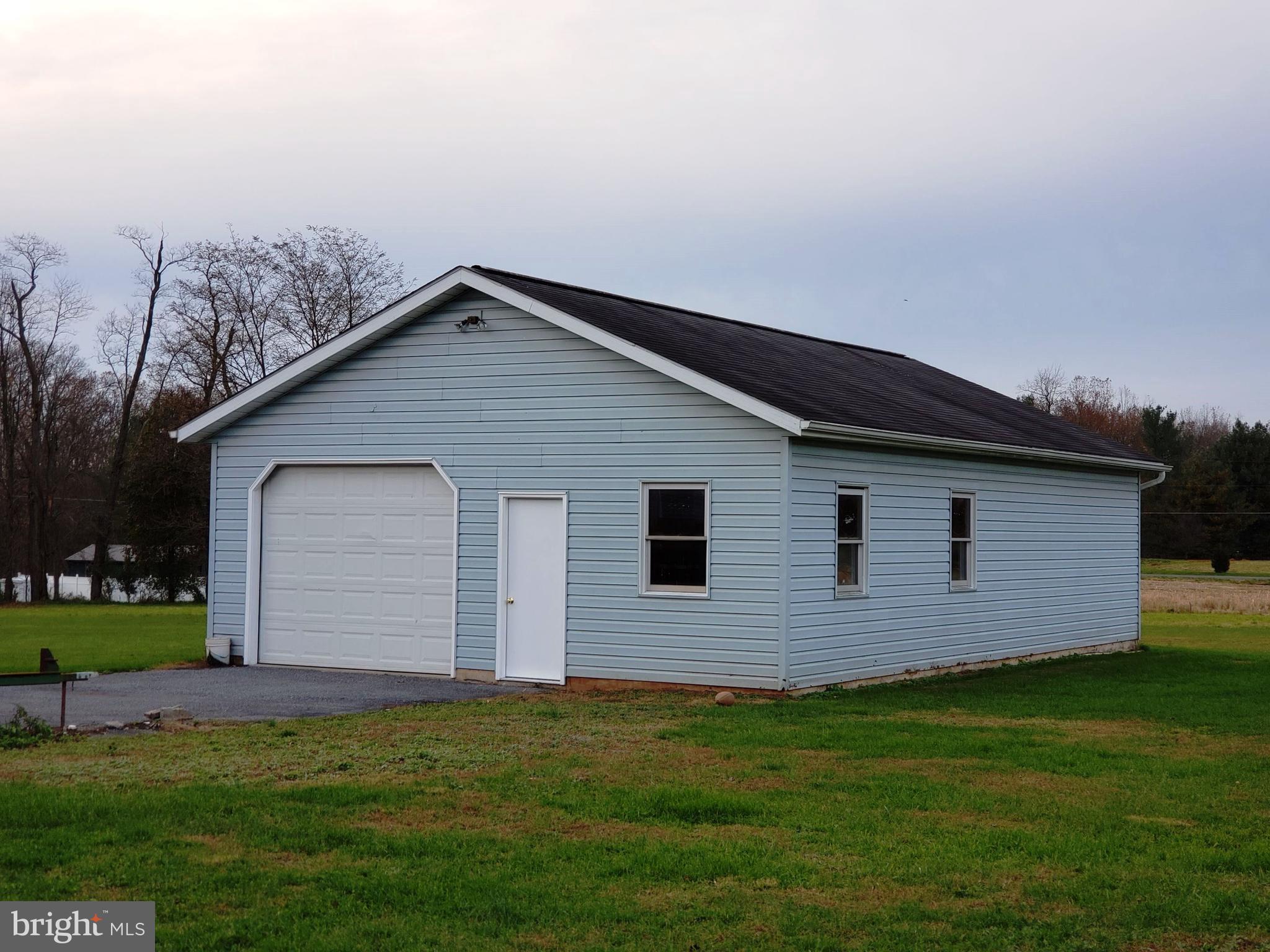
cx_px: 635
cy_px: 476
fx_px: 1908
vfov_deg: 28.0
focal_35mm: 52
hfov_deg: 36.8
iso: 32
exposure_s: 1/100
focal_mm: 6
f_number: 2.4
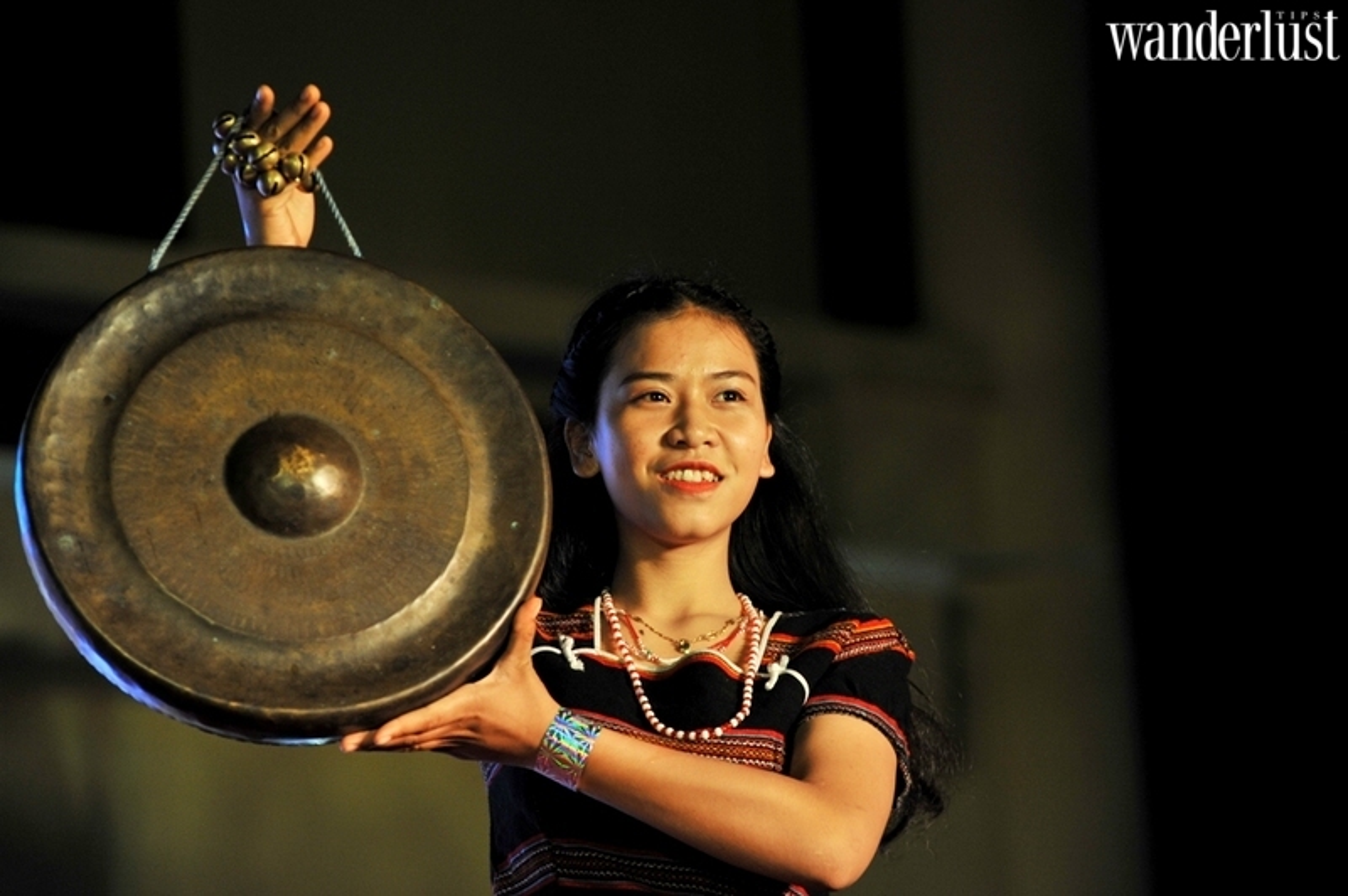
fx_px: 7483
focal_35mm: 200
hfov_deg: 10.3
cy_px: 448
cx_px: 674
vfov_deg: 6.9
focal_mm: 200
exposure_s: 1/160
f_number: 4
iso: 1000
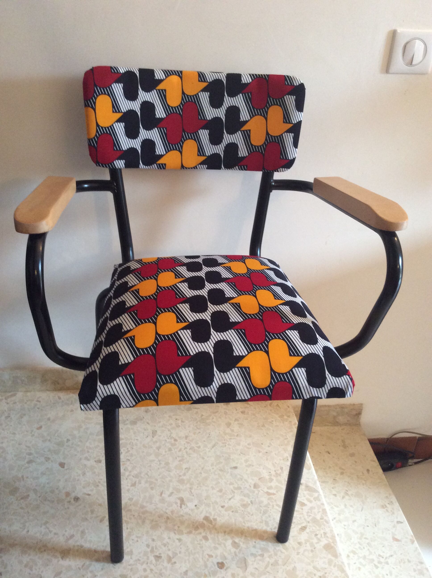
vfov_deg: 56.9
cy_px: 289
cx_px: 216
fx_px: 534
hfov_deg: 44.1
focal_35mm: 32
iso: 160
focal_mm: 3.3
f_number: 2.4
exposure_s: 1/25
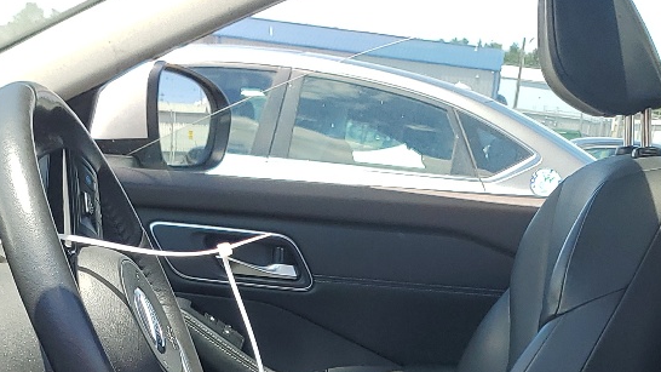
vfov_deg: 13.7
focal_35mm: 83
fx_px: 1455
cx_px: 373
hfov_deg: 25.6
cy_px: 565
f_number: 1.5
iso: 50
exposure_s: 1/833
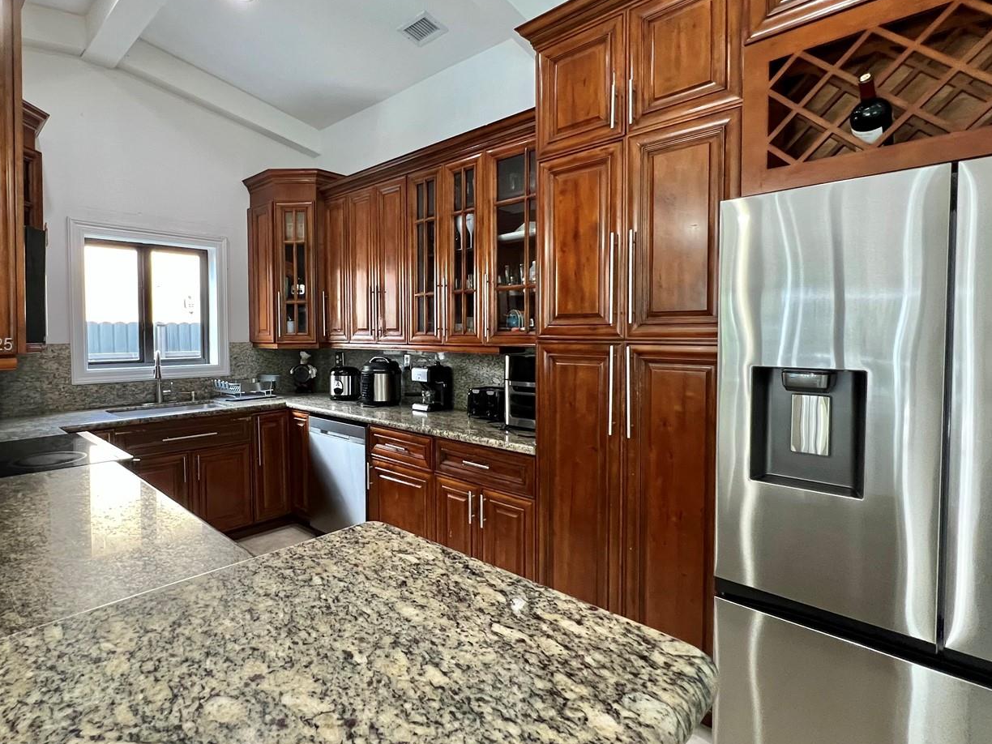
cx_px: 402
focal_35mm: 17
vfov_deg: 74.6
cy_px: 346
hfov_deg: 90.0
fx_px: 487
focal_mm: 1.57
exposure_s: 1/60
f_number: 1.8
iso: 400
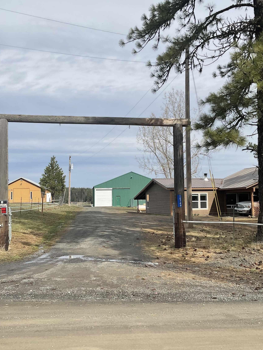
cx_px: 129
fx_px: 395
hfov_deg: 36.8
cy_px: 174
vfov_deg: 47.9
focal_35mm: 39
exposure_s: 1/2667
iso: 16
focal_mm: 3
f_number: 1.8
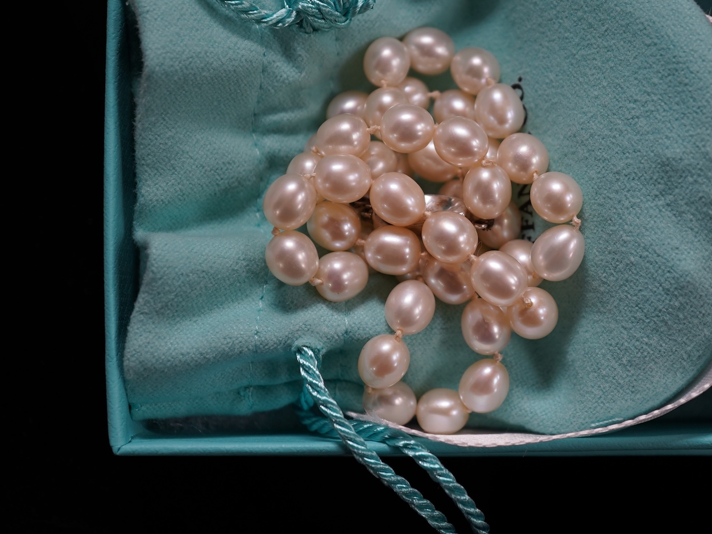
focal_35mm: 68
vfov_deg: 21.6
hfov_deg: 28.4
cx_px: 466
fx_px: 1399
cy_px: 239
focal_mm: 30
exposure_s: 1/80
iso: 125
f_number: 4.5
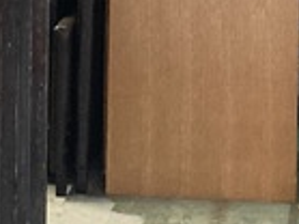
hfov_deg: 9.6
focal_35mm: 206
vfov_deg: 7.0
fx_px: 1778
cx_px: 90
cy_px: -155
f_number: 1.8
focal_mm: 3.99
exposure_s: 1/60
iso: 320
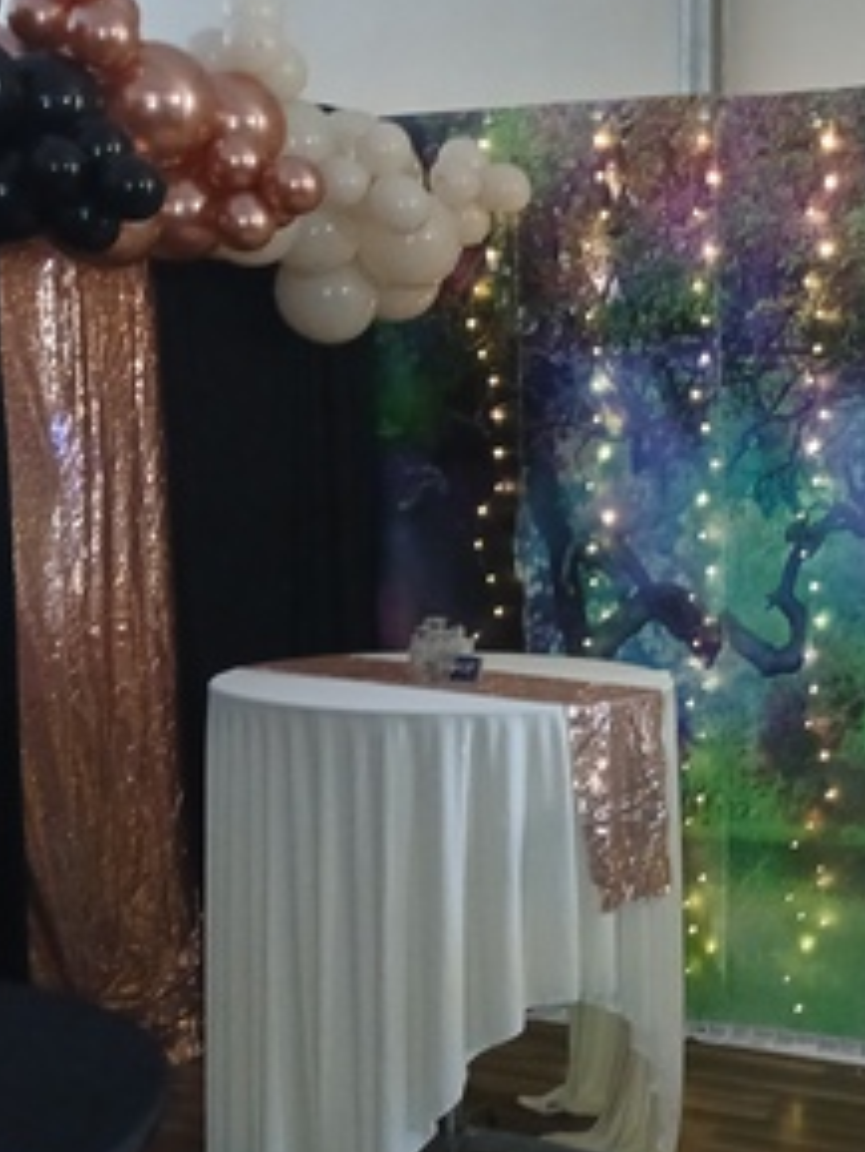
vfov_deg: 35.5
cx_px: 1005
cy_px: 626
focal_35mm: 54
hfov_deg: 24.8
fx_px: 1798
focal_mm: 3.98
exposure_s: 1/25
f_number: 1.8
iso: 400
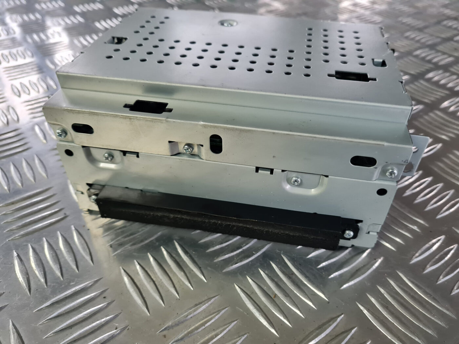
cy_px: 172
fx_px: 345
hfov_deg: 67.3
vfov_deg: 53.1
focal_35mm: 26
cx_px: 230
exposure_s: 1/50
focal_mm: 5.4
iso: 640
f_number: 1.8
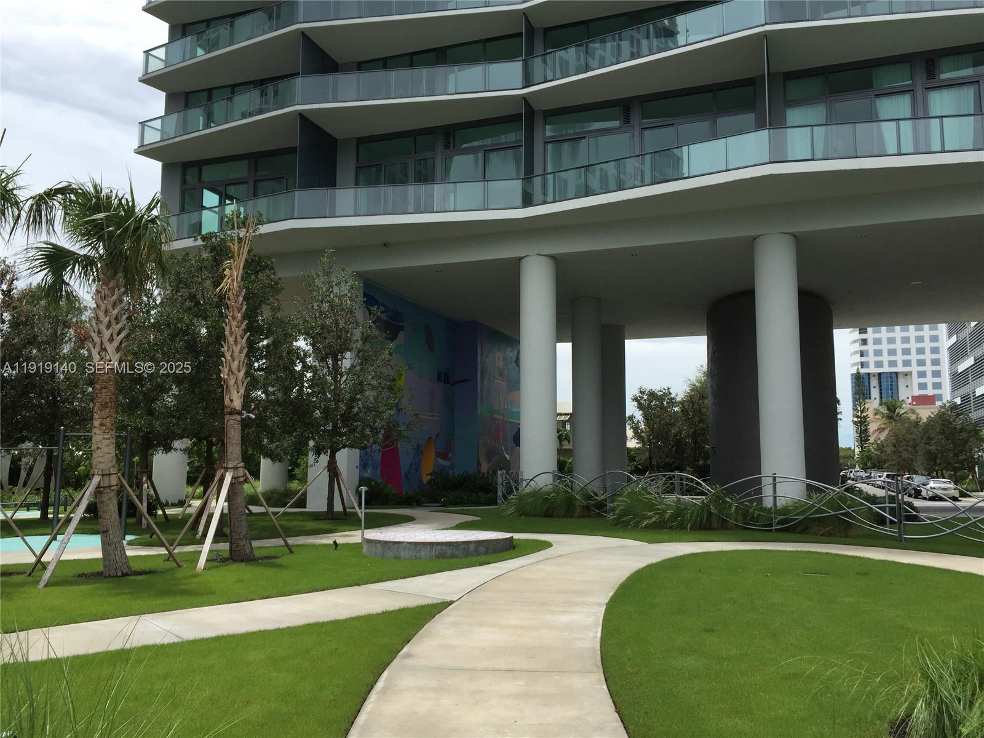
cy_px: 369
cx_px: 492
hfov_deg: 61.7
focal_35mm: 29
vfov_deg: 48.2
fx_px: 824
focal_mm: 4.15
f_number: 2.2
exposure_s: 1/1883
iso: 32
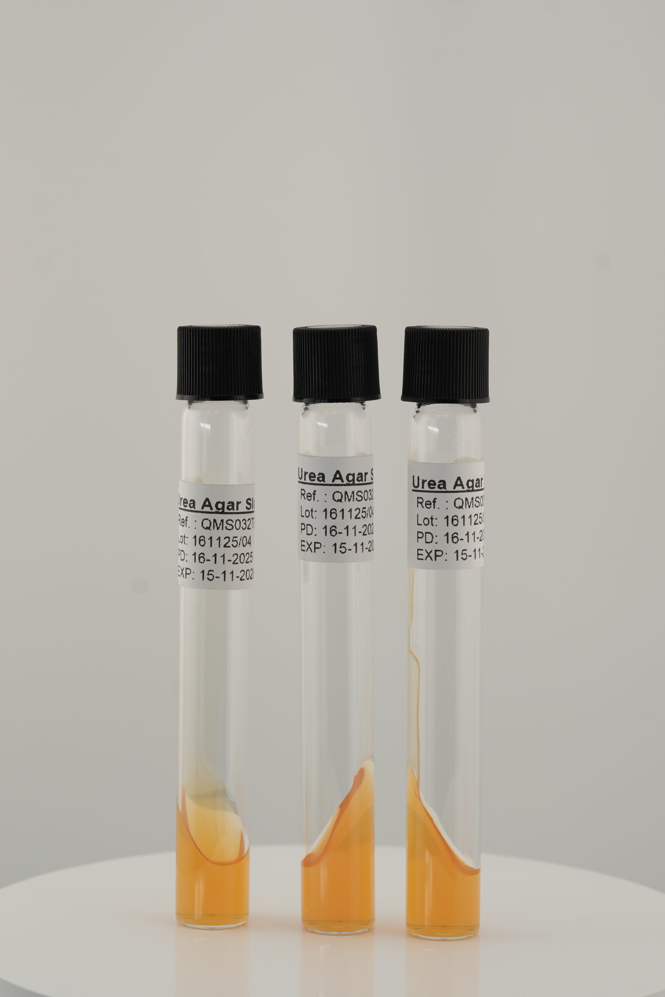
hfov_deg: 12.9
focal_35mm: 106
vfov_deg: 19.3
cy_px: 498
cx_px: 335
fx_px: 2936
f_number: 8
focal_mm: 70
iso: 100
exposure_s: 1/125
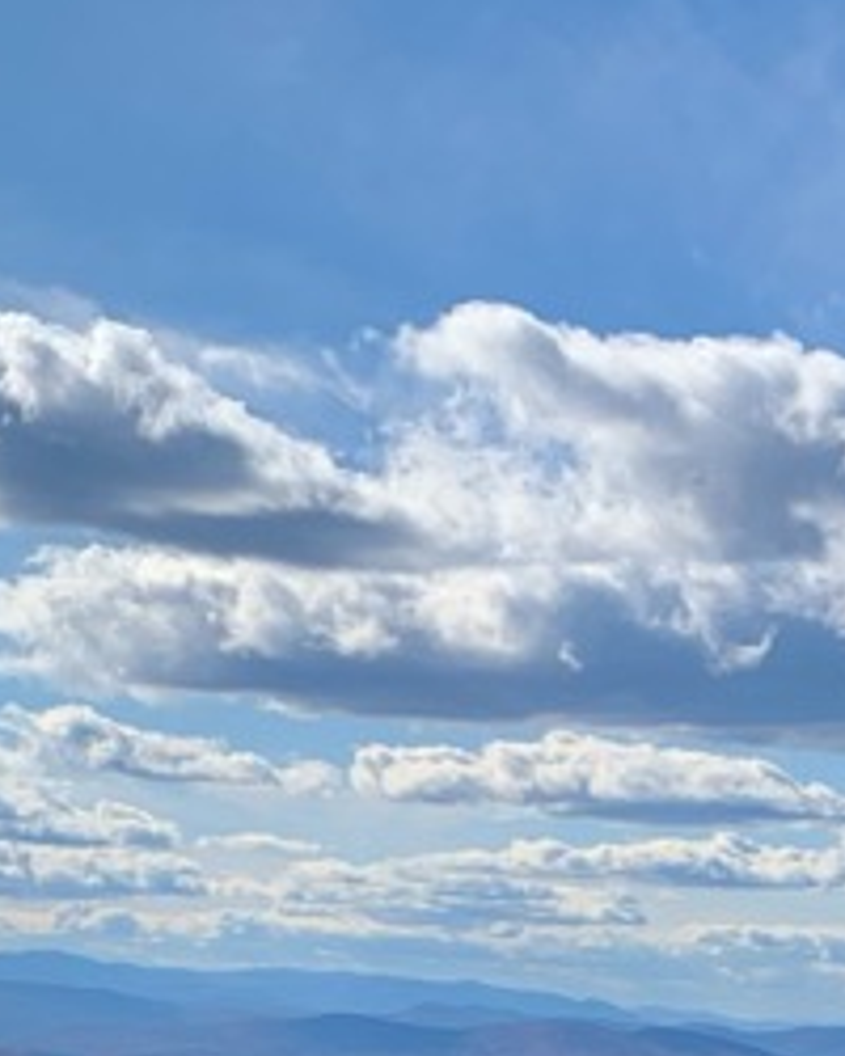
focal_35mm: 104
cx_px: 456
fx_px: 3251
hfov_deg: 14.8
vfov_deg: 17.6
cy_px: 1238
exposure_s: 1/4902
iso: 25
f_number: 1.8
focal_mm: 4.25
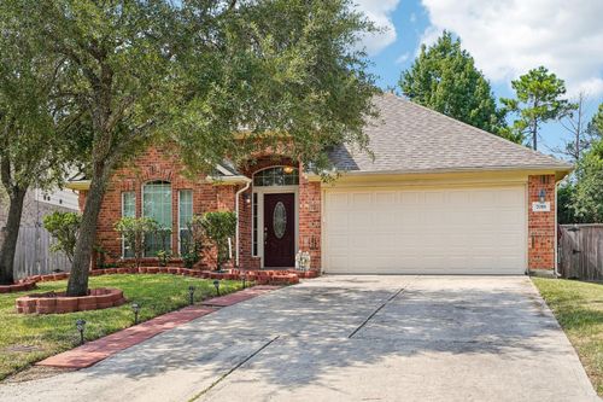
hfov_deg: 47.4
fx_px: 686
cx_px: 302
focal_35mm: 41
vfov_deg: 32.6
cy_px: 201
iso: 500
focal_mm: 41
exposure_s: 1/400
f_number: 8
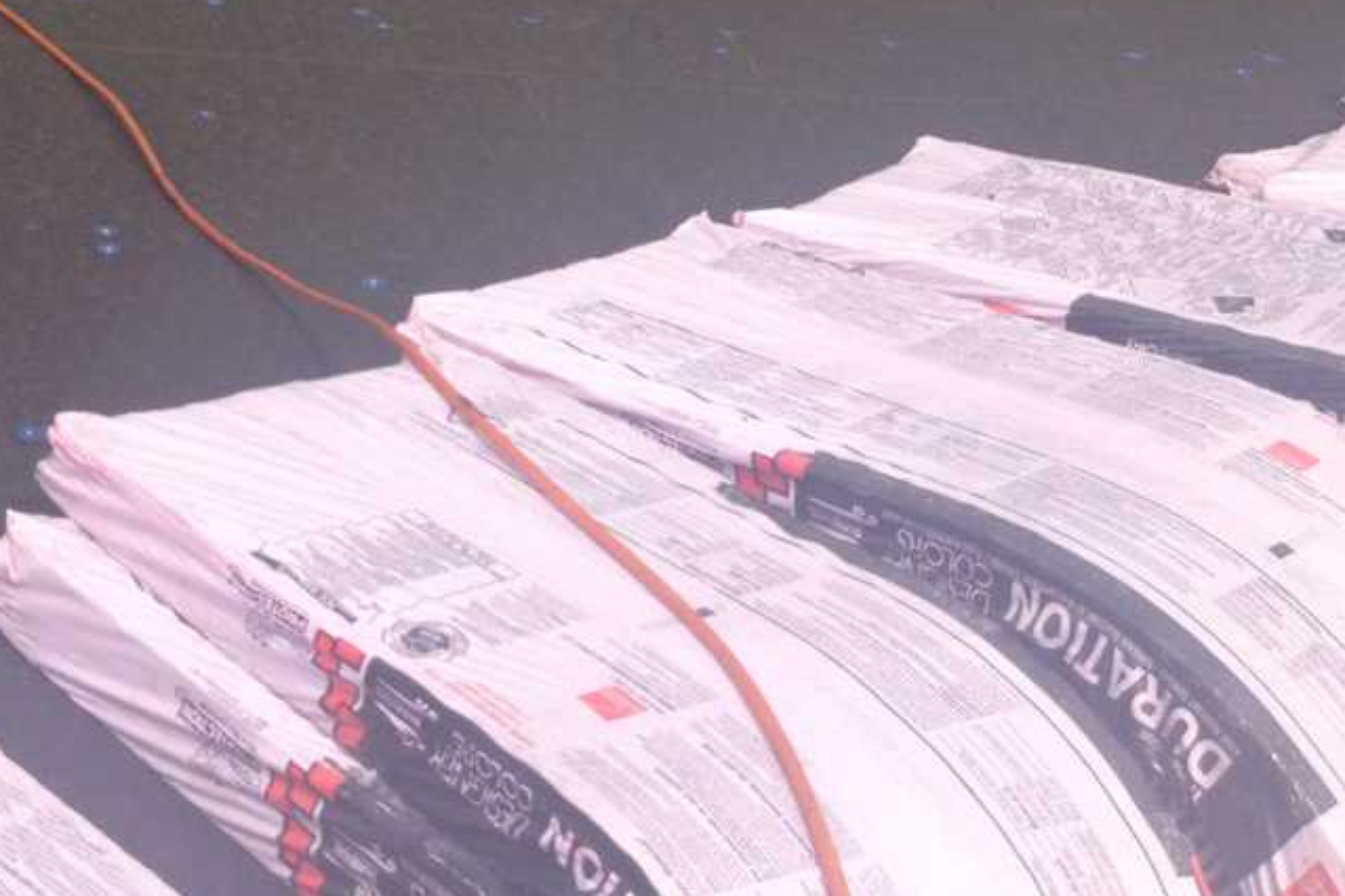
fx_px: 2839
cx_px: -39
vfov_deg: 17.3
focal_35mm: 76
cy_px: -116
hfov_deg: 25.2
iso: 50
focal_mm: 4.28
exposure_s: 1/1727
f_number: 2.4
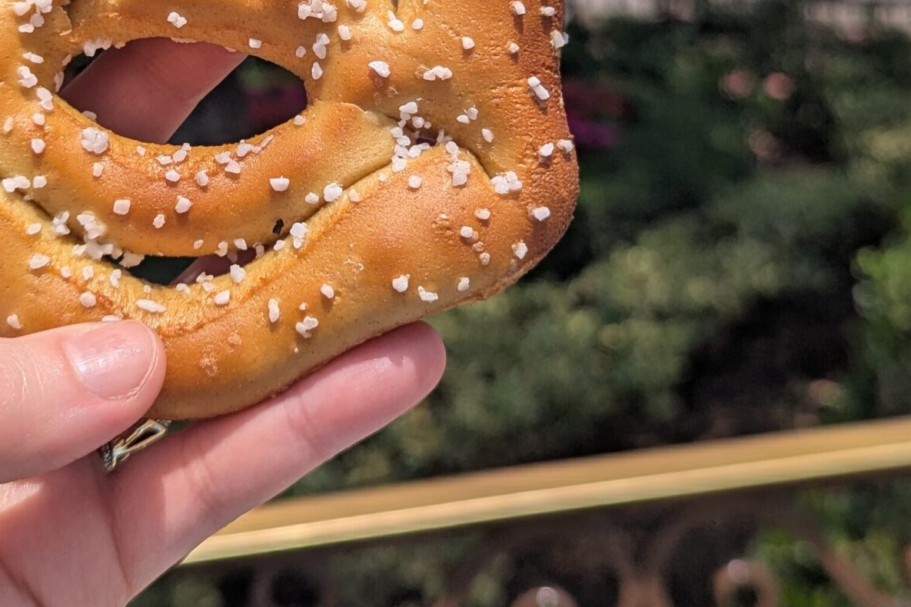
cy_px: -121
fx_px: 1366
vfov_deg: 23.0
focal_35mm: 54
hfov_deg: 35.7
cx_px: 190
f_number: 1.85
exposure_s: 1/3425
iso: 46
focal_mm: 6.81
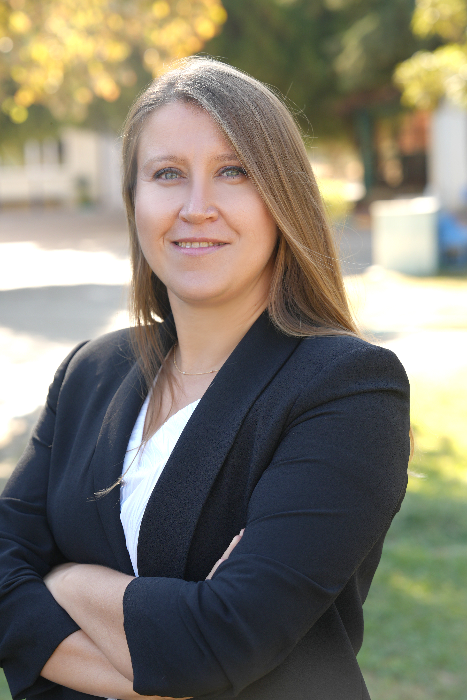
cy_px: 370
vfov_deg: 22.9
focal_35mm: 89
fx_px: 1732
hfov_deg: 15.3
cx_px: 181
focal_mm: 70
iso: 100
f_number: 4
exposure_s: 1/125
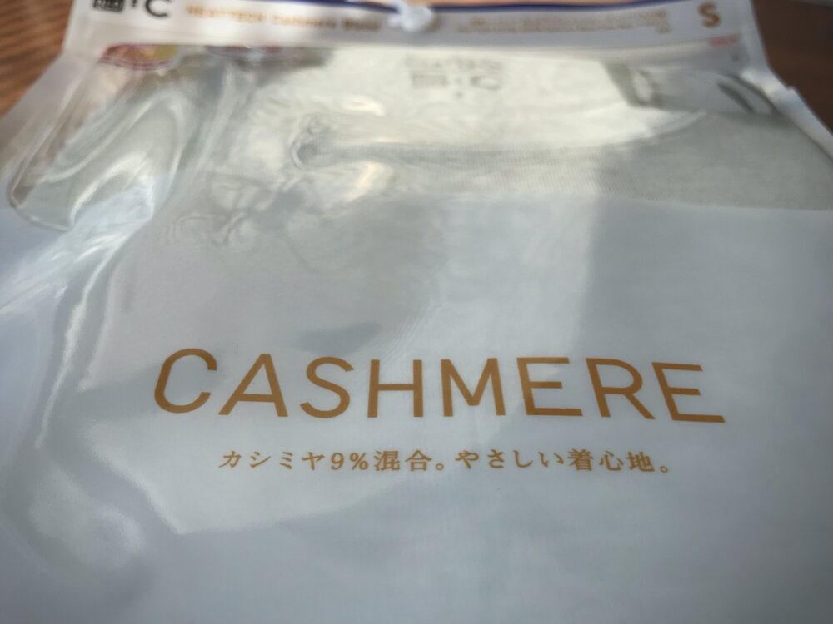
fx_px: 674
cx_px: 416
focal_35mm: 28
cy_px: 312
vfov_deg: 49.7
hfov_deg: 63.4
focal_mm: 3.99
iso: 20
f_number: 1.8
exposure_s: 1/689
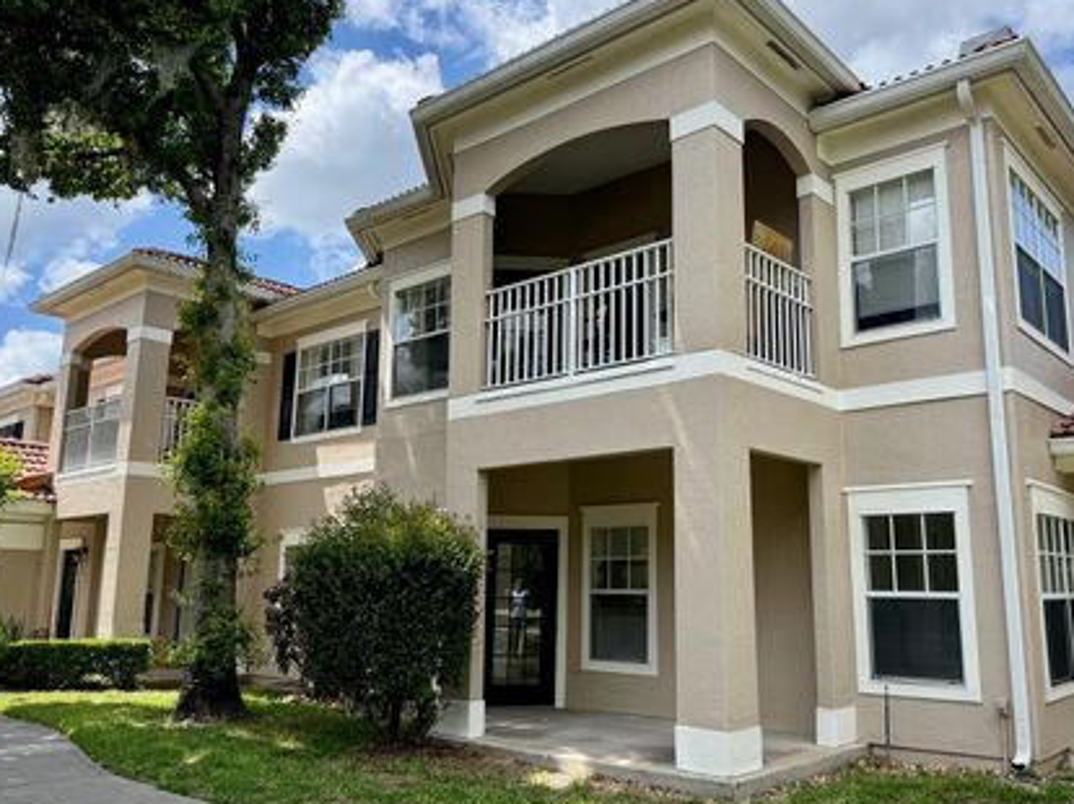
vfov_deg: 48.2
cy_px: 411
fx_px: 899
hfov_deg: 61.4
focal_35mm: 29
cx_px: 615
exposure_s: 1/2331
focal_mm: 6.76
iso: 80
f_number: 1.78
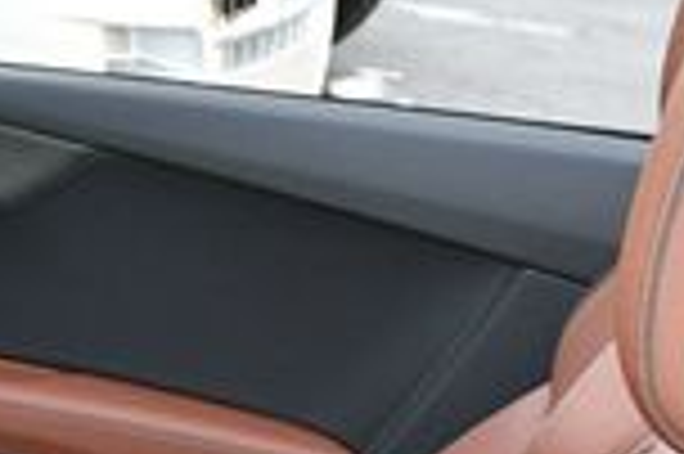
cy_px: 796
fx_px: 2885
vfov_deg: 8.7
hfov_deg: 12.9
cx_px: -302
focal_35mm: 152
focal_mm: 18
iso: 500
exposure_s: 1/250
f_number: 3.5
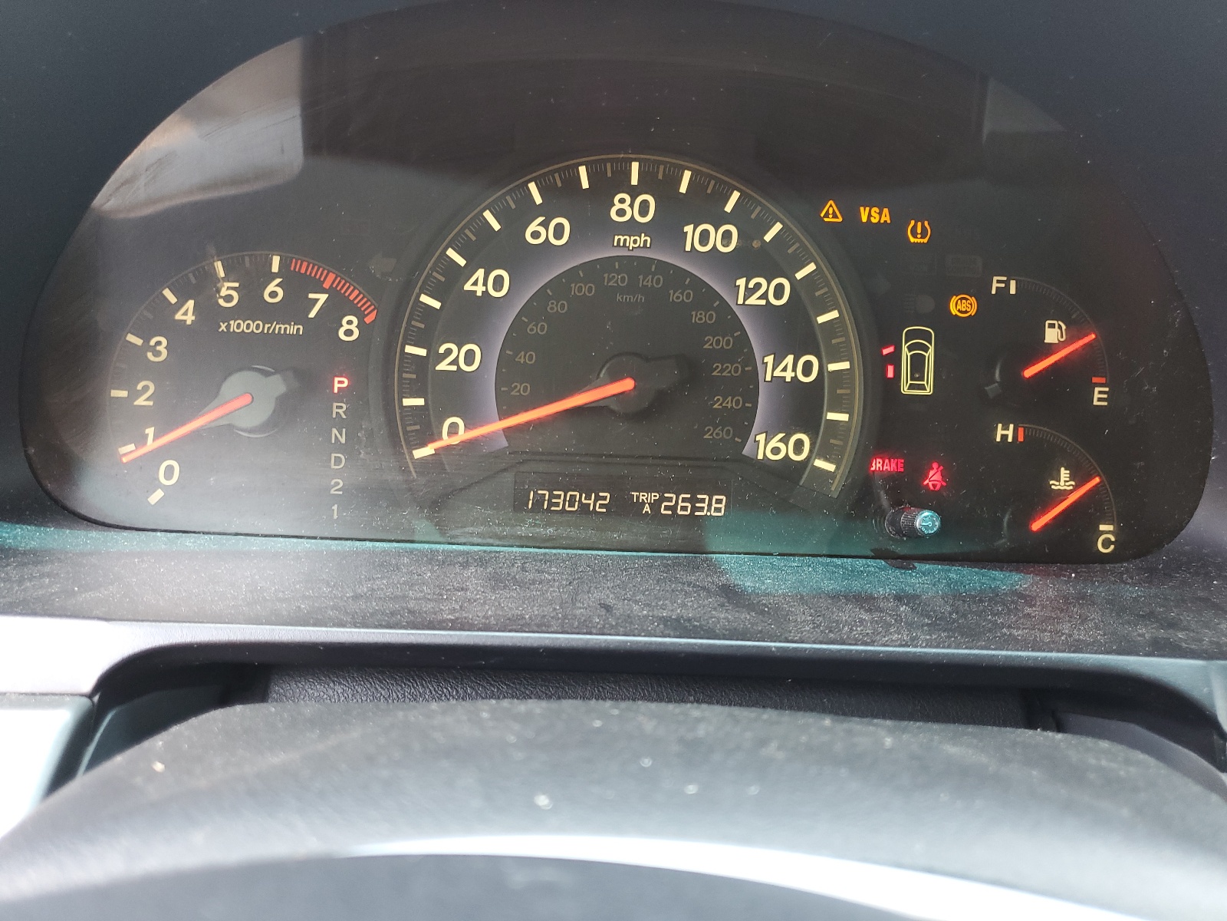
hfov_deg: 67.3
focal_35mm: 26
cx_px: 614
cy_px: 460
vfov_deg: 53.1
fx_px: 922
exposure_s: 1/60.2
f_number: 1.5
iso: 81
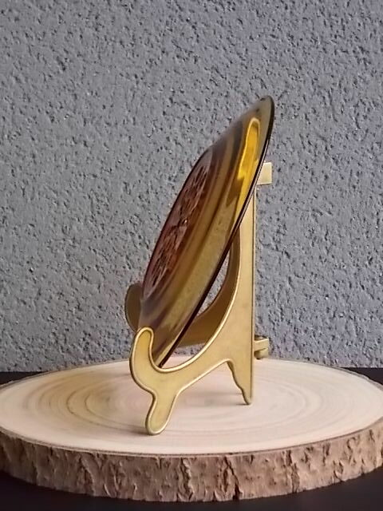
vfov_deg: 25.7
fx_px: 1121
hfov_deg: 19.4
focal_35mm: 76
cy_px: 256
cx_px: 192
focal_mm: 13.5
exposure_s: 1/250
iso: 450
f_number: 5.8
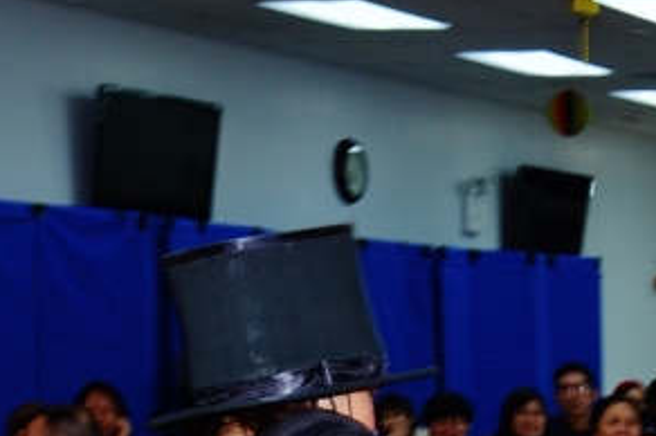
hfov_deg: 12.1
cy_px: 941
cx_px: 1042
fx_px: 2912
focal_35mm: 160
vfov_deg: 8.1
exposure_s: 1/60
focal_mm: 24
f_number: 7.1
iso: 200
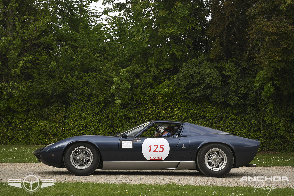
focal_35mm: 82
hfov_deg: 24.8
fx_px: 670
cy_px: 98
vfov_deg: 16.6
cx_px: 147
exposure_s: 1/125
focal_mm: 55
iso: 100
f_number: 5.6
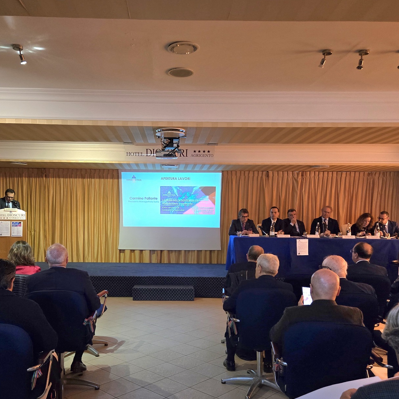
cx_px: 179
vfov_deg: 50.9
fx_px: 417
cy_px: 231
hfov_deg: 51.0
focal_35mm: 32
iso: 320
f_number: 1.8
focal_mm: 5.4
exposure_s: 1/100
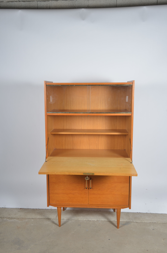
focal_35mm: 36
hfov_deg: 36.7
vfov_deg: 53.2
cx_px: 84
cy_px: 126
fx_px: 252
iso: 100
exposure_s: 1/125
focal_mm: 24
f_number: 11
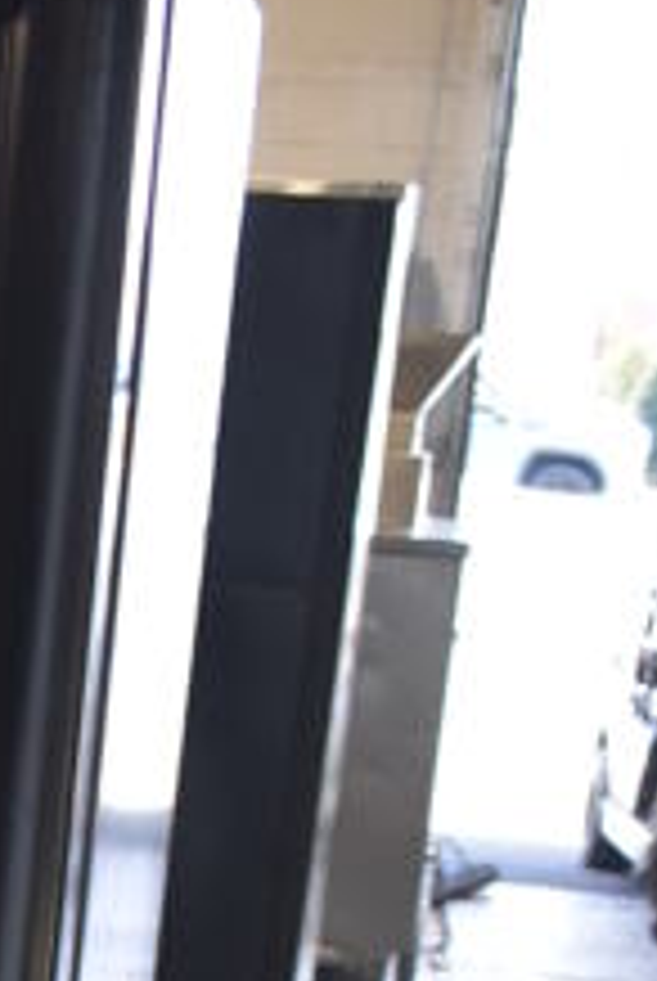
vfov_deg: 16.0
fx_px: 3083
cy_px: 1622
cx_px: -598
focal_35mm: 113
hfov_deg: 11.2
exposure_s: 1/125
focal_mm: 18
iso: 900
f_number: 3.5
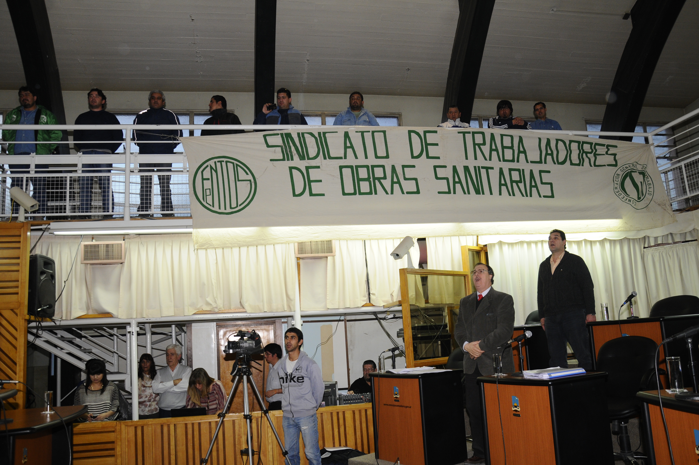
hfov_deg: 67.4
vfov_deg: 47.8
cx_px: 350
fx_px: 524
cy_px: 232
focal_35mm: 27
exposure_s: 1/60
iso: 500
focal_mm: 18
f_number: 5
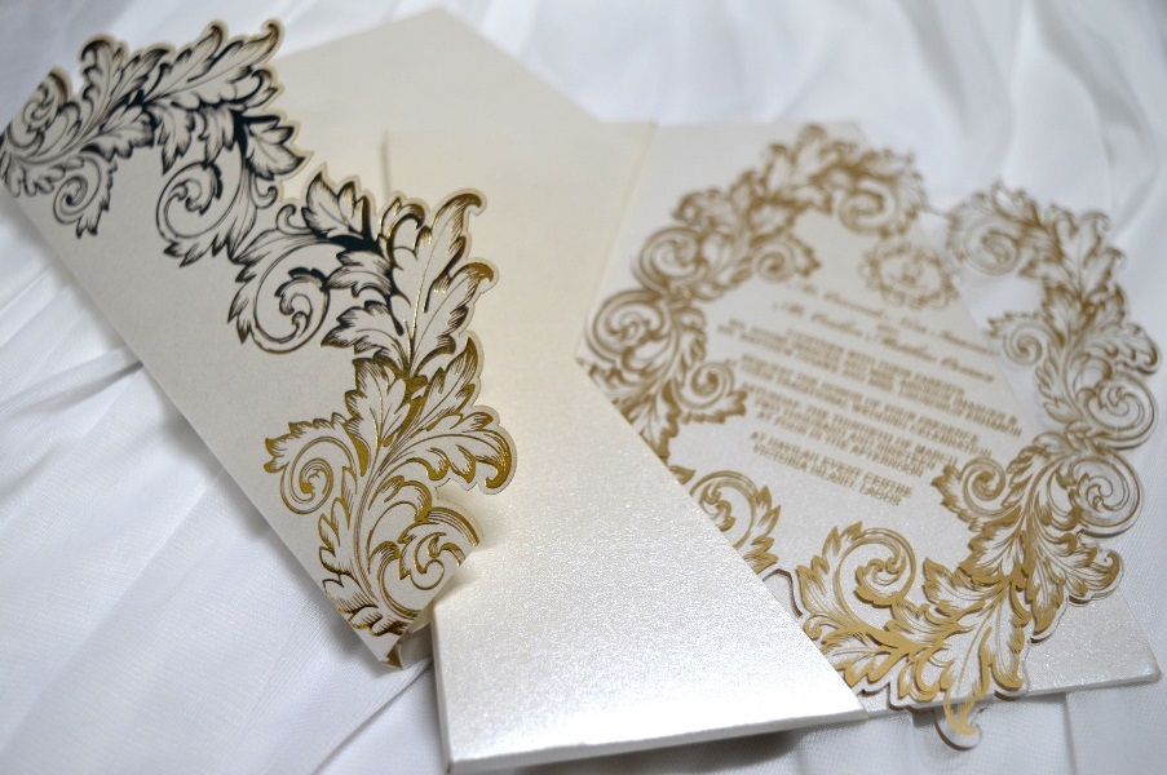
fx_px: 1311
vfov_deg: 32.9
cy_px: 388
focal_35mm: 40
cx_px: 584
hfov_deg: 48.0
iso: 400
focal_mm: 27
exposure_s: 1/80
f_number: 4.5
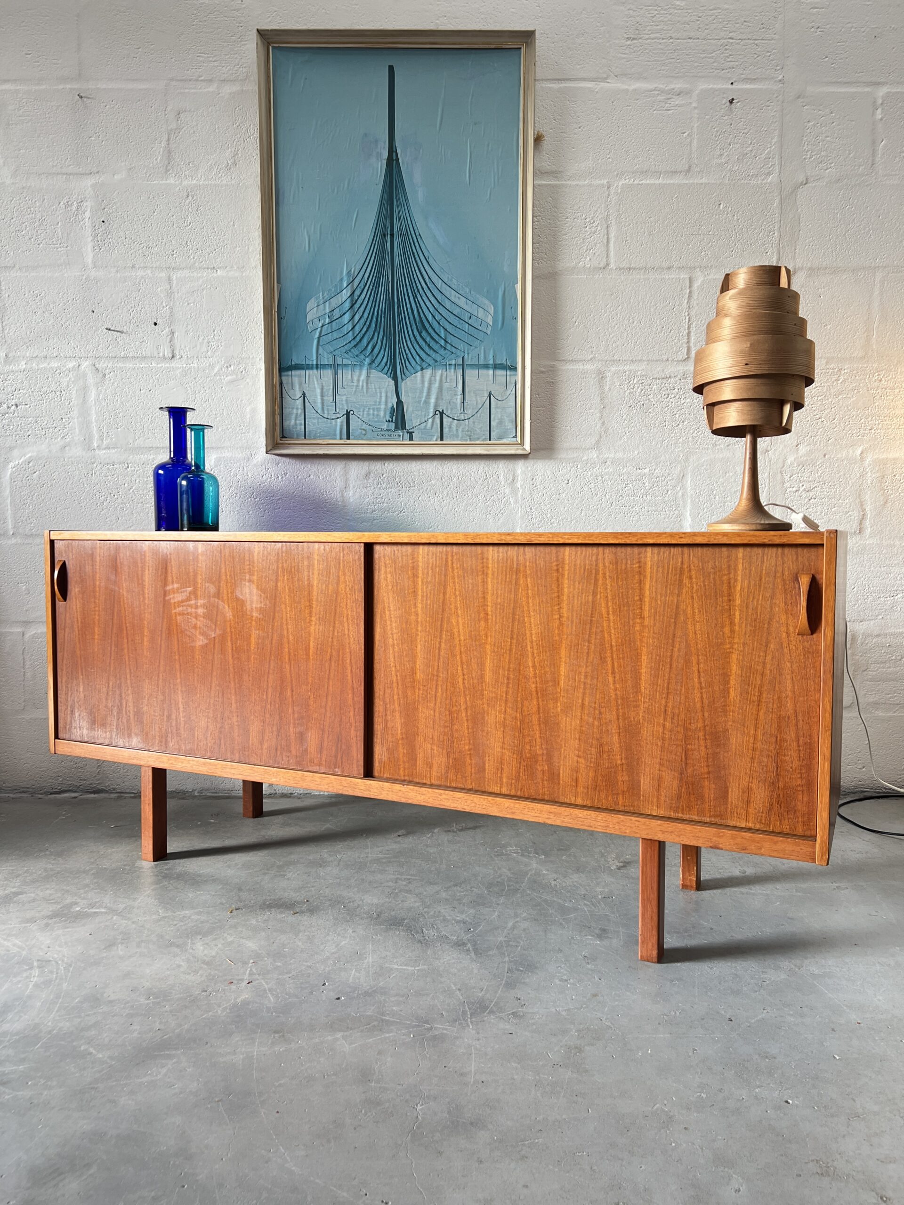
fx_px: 905
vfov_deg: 67.3
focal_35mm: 26
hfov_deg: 53.1
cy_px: 602
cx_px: 452
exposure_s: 1/121
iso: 80
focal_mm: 5.7
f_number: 1.5
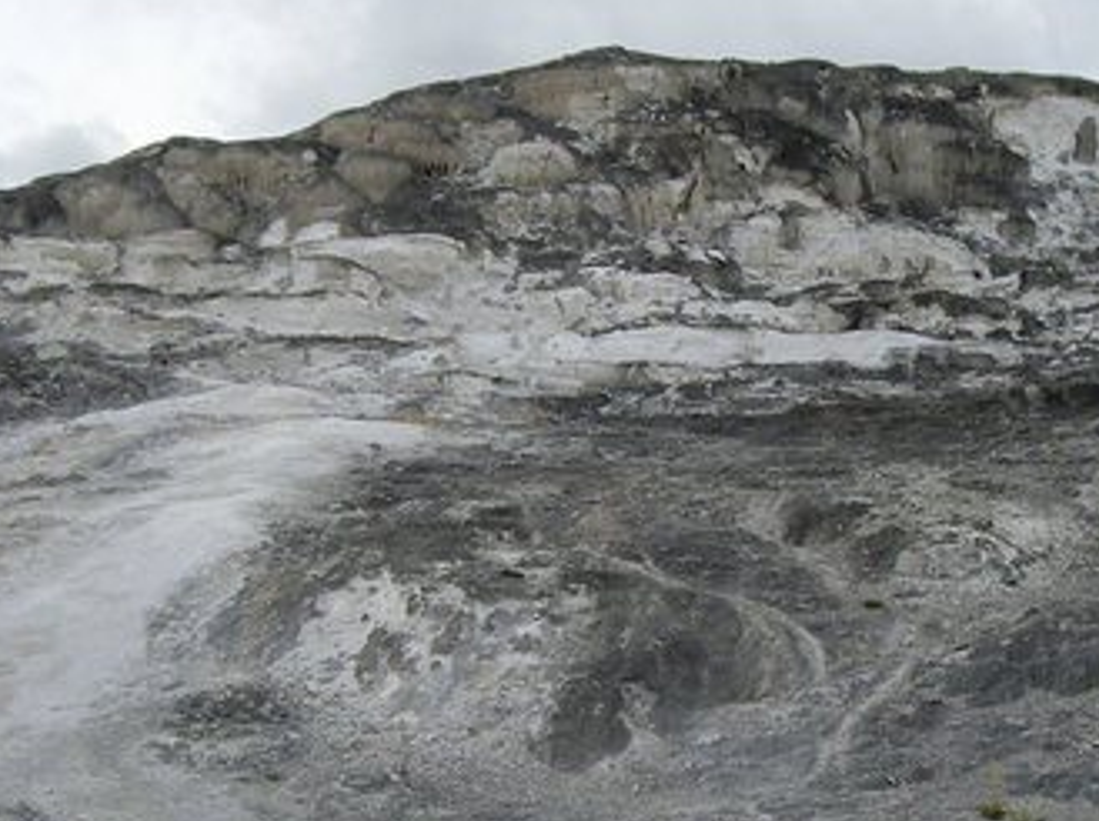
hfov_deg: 26.2
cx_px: 708
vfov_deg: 19.8
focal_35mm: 74
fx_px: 2347
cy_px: 494
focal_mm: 6.2
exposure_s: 1/640
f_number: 4.3
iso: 50
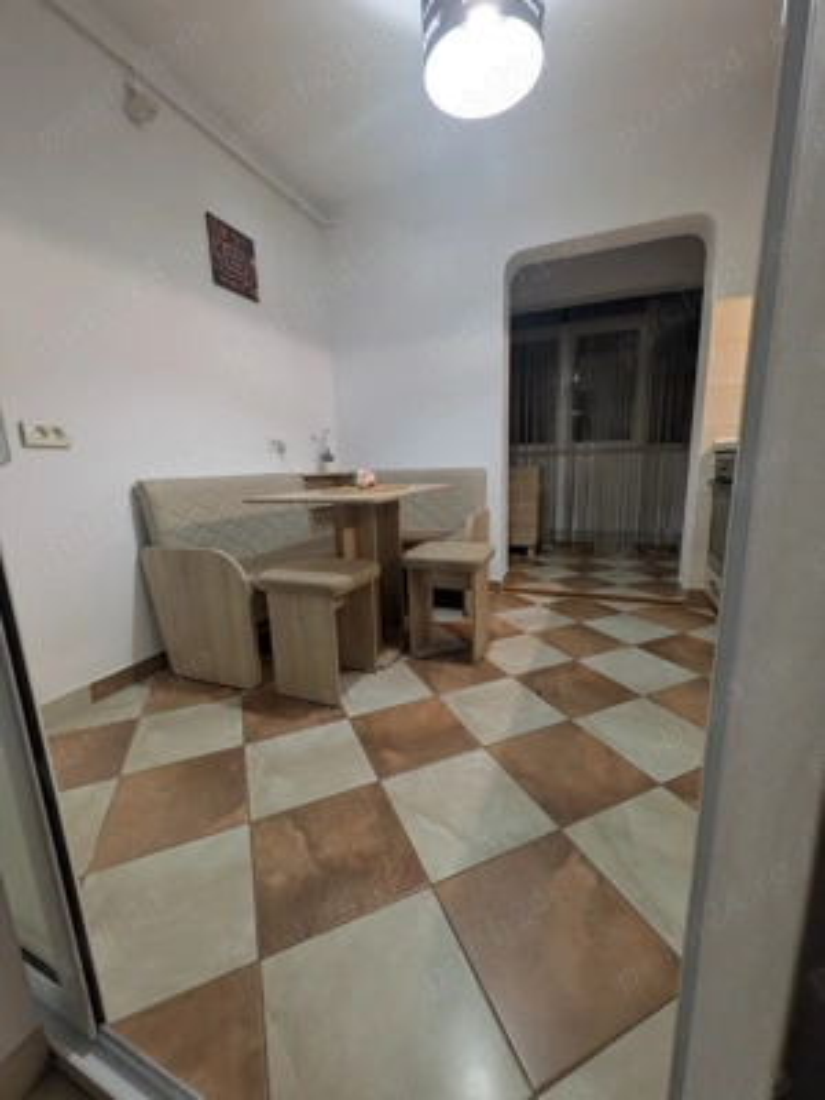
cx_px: 412
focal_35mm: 14
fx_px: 445
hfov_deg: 85.7
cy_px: 550
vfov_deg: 102.1
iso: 135
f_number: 2.2
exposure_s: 1/25
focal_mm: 1.83
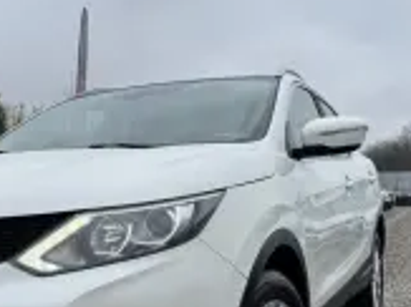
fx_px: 629
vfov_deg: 27.2
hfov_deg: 35.2
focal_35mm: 53
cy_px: 219
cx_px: 93
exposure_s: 1/1215
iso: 80
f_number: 1.78
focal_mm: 6.76
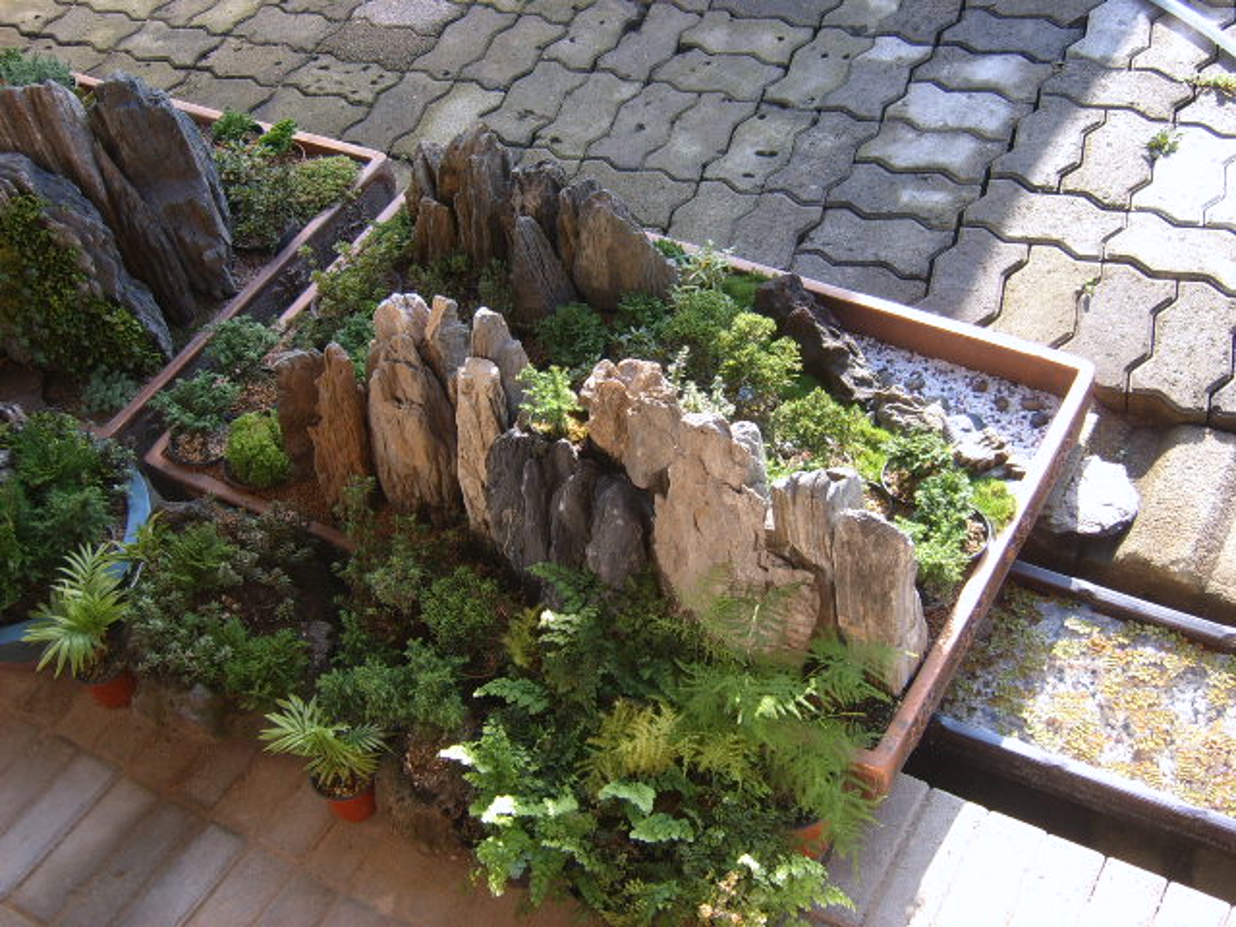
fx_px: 1607
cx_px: 618
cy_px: 464
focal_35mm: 45
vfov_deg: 32.2
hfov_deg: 42.1
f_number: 3.1
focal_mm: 7.5
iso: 50
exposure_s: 1/180
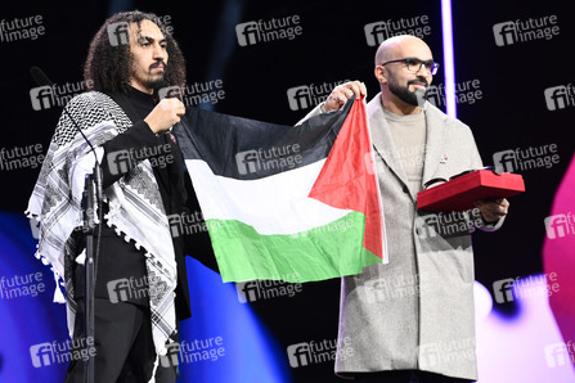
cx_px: 286
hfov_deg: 18.1
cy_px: 192
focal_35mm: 113
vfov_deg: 12.1
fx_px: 1805
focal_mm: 112
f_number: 3.2
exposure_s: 1/250
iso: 4000
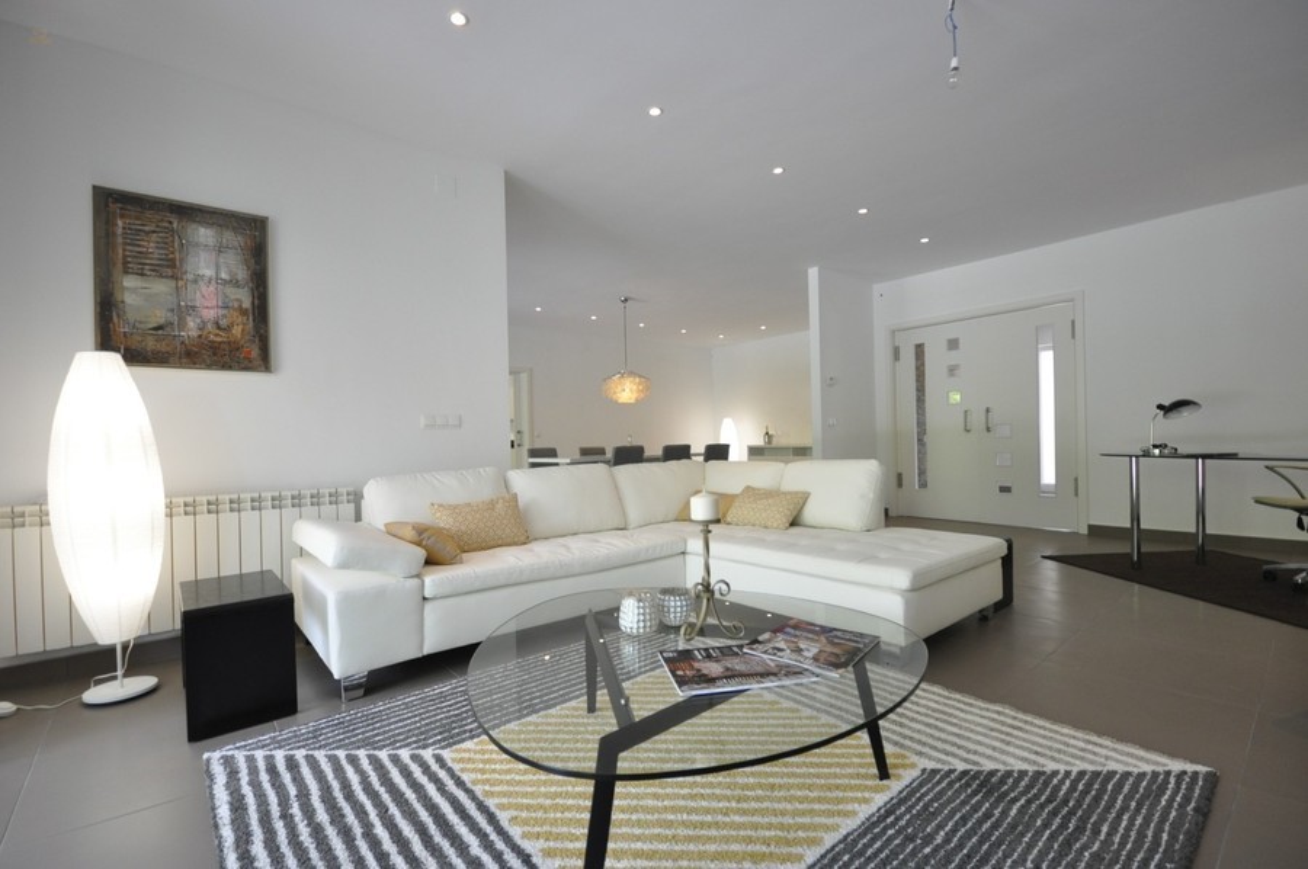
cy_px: 434
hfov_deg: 100.5
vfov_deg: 77.2
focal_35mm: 15
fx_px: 544
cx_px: 654
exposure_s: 1/90
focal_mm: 10
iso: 800
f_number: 4.8
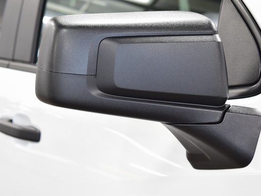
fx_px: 641
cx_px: 134
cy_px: 99
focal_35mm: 85
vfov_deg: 17.4
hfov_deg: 23.0
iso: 1600
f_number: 4.5
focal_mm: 50
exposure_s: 1/60
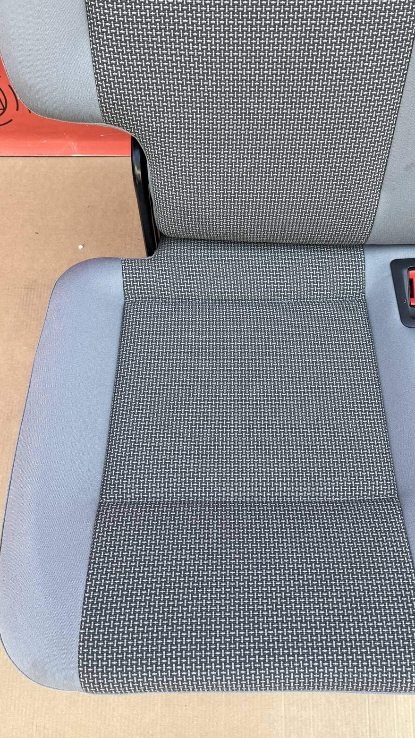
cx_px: 245
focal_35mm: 29
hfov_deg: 40.0
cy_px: 365
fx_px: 567
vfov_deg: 66.1
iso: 32
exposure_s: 1/133
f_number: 1.6
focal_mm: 5.1
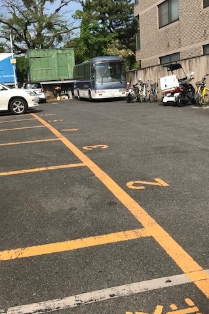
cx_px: 74
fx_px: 339
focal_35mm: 39
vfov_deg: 49.5
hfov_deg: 34.0
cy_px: 157
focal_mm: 3.99
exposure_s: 1/2083
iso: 20
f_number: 1.8
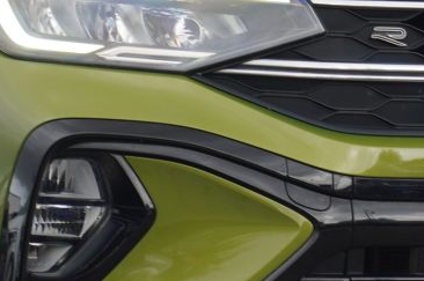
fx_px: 3625
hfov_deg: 6.7
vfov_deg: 4.4
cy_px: 23
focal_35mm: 308
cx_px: 187
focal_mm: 47
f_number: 5.6
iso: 100
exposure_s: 1/90
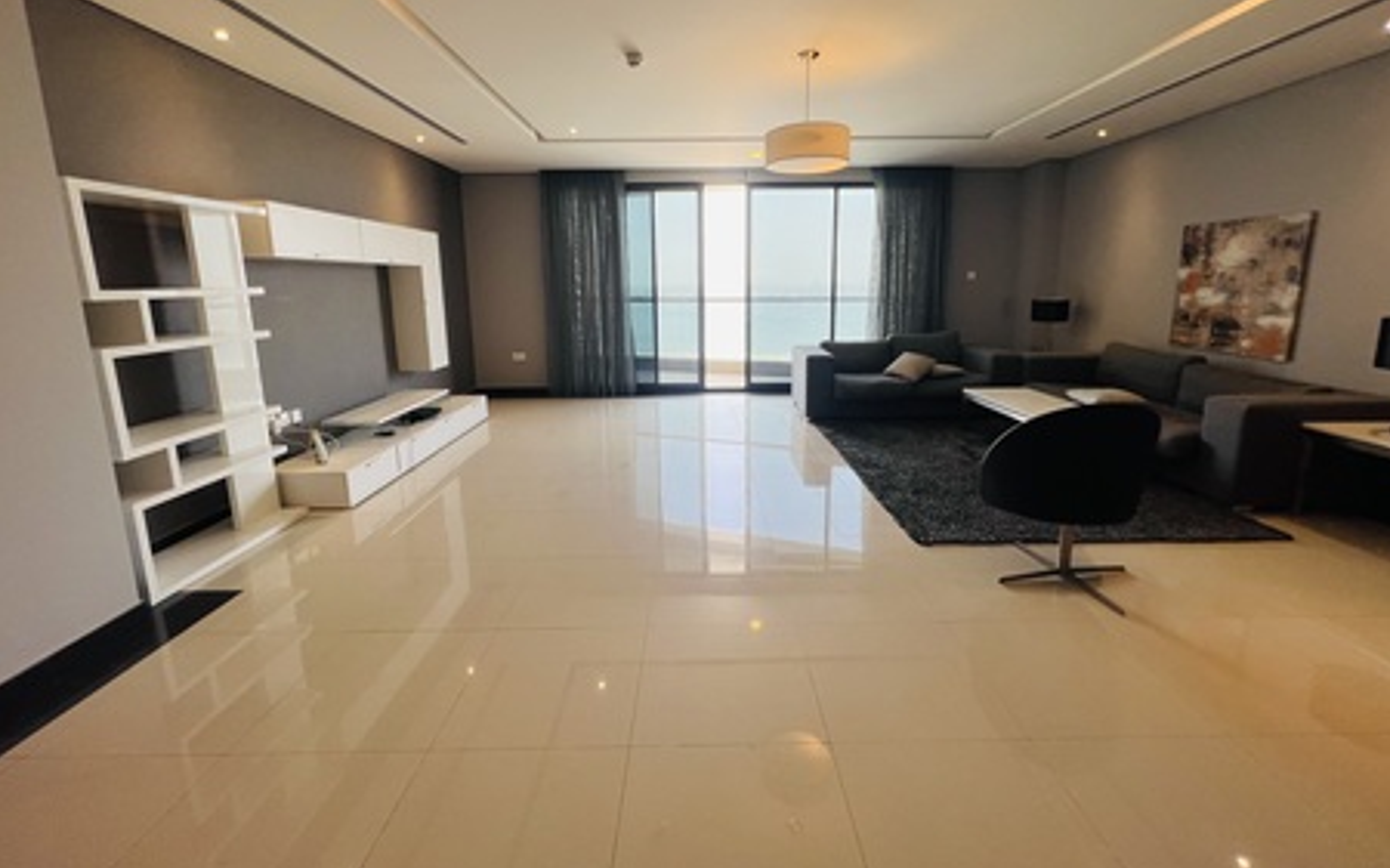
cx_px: 700
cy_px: 378
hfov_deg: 105.3
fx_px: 530
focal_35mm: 14
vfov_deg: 78.2
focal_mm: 1.57
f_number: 1.8
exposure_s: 1/100
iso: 32
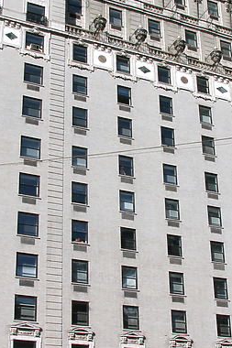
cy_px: 191
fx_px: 687
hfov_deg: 19.1
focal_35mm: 71
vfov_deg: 28.4
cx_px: 153
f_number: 10
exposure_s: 1/400
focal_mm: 20
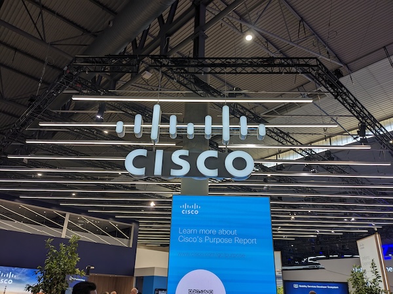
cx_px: 196
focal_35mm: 27
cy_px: 147
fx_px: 307
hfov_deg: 65.3
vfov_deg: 51.4
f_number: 1.73
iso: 46
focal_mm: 4.38
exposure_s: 1/344
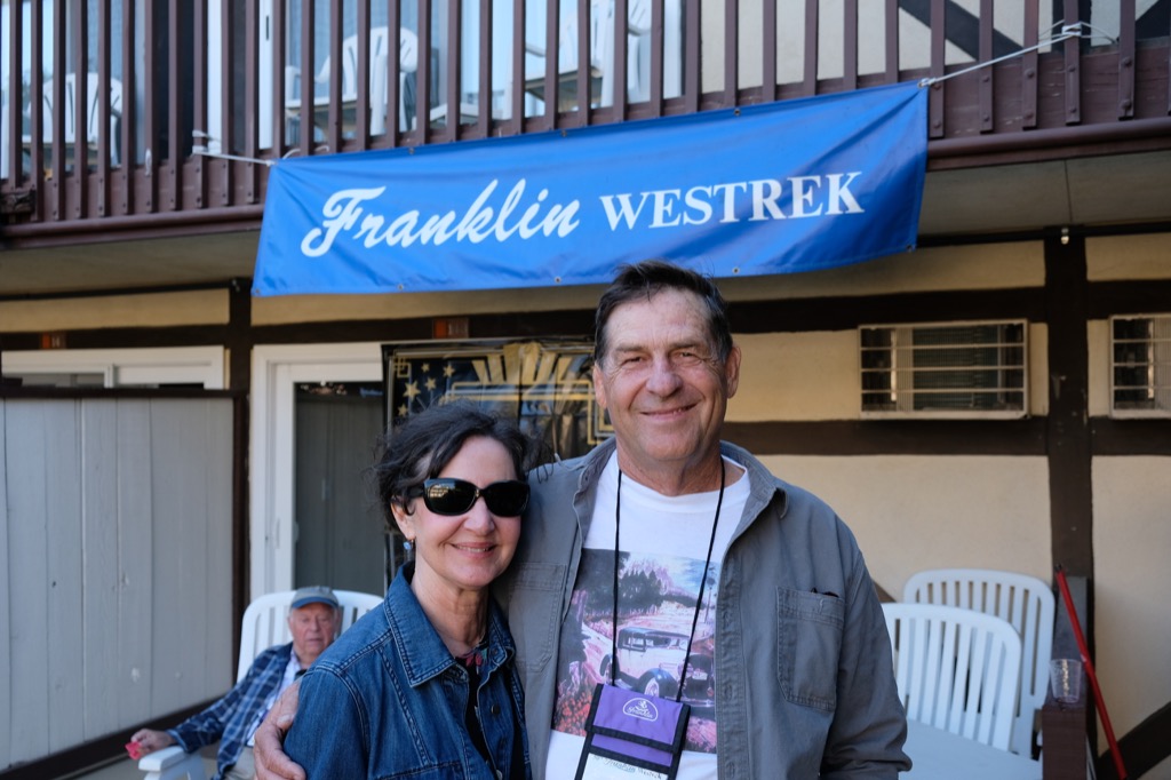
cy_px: 390
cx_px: 586
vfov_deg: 39.9
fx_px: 1073
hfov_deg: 57.2
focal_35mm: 33
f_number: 4
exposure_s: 1/240
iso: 400
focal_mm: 22.3
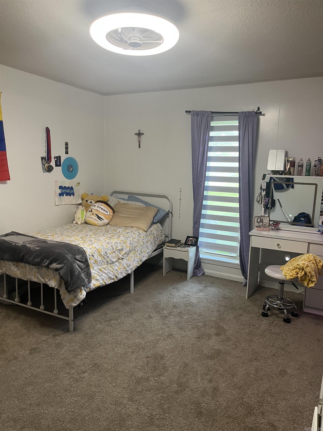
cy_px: 216
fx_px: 323
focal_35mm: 26
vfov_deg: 67.3
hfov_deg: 53.1
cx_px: 162
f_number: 1.6
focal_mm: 5.1
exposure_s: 1/60
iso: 200
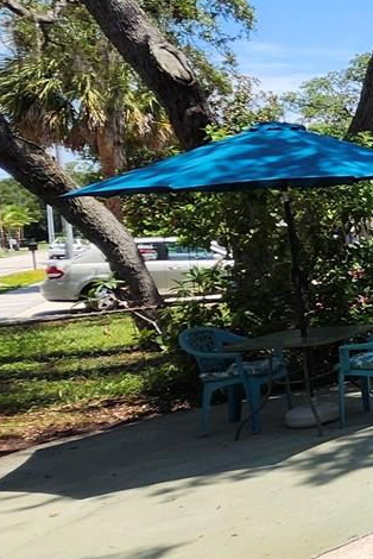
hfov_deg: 17.7
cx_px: 785
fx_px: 714
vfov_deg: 42.7
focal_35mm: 46
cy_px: 251
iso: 40
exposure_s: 1/1030
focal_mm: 1.74
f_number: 2.2
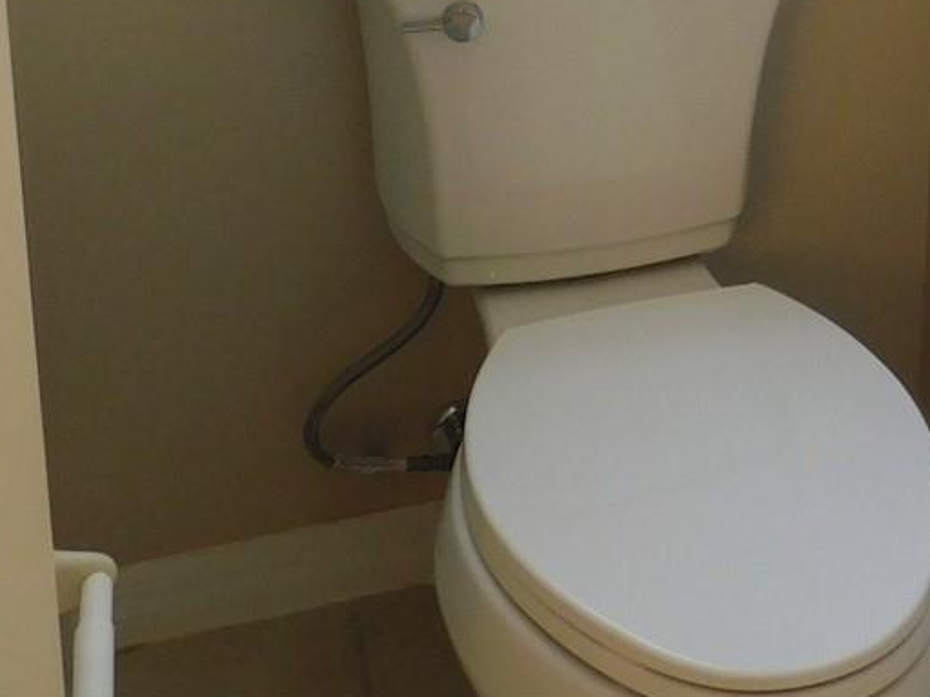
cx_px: 855
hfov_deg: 26.1
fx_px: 1934
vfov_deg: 18.0
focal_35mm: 72
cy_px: -388
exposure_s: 1/50
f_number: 3
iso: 125
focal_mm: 4
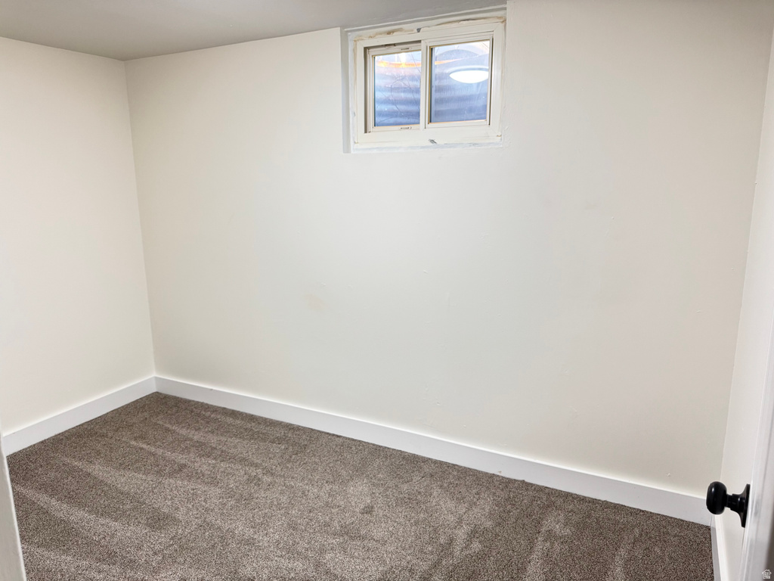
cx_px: 387
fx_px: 537
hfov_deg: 71.6
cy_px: 290
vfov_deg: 56.8
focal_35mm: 24
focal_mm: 6.76
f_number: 1.78
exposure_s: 1/60
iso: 320
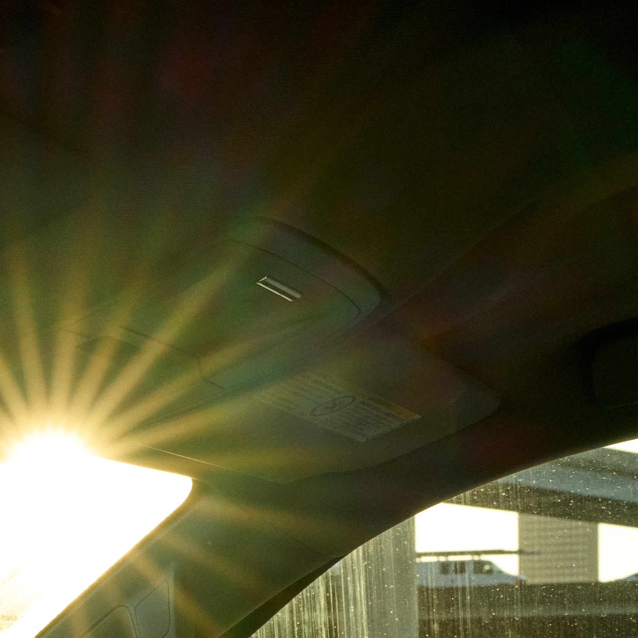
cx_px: -432
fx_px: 2106
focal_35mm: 101
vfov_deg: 16.8
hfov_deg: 15.3
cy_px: 666
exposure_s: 1/400
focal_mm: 35
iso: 800
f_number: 11
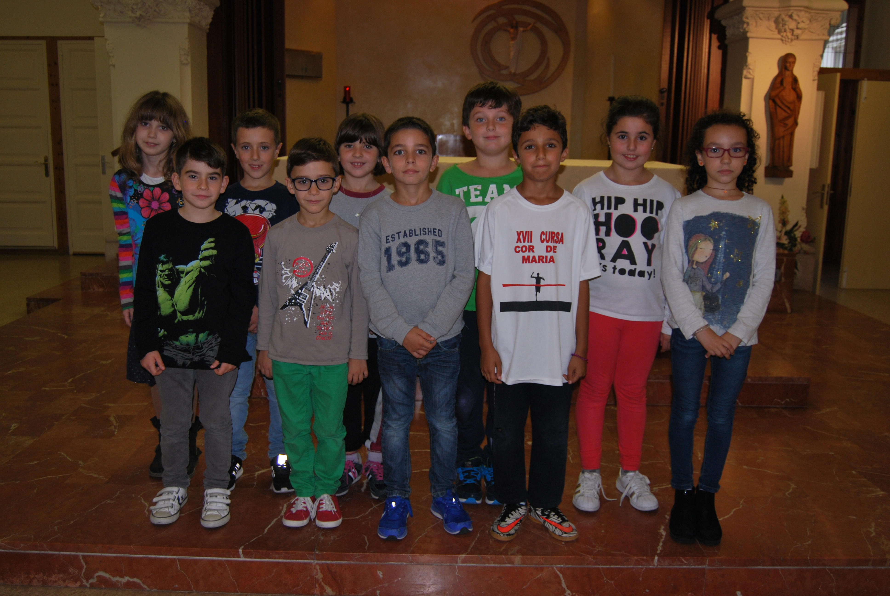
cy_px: 298
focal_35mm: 33
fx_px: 817
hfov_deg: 57.2
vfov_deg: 40.1
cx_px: 445
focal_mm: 22
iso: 200
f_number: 3.8
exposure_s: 1/60
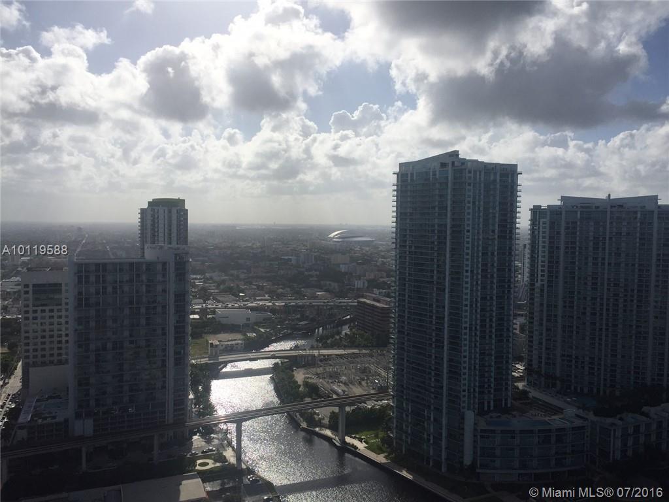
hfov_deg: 61.7
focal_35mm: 29
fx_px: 560
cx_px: 334
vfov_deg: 48.2
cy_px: 251
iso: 32
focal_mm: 4.15
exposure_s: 1/7937
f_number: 2.2
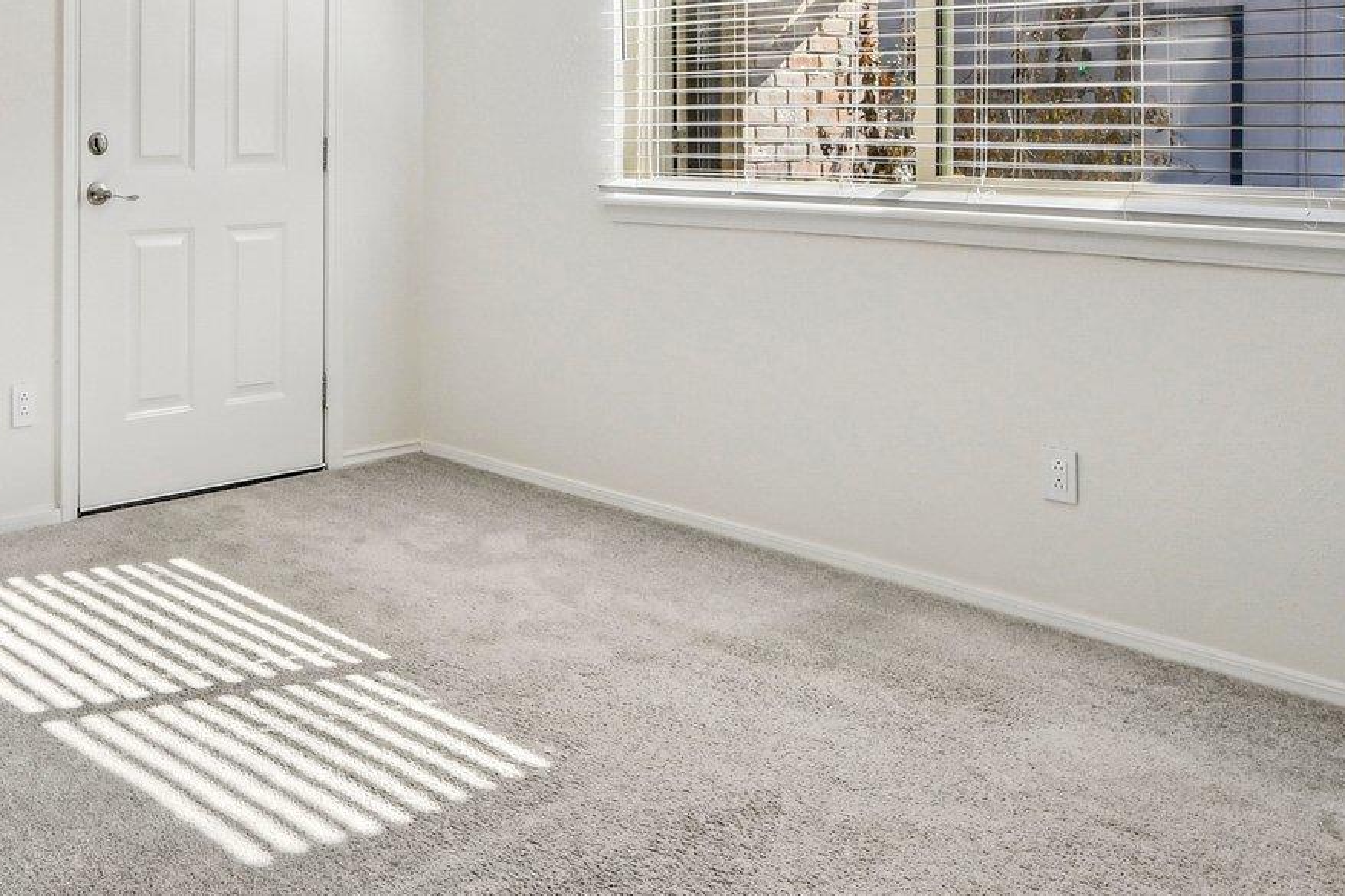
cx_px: 221
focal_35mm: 35
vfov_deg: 35.3
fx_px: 1307
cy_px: 64
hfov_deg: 50.3
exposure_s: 1/160
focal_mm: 10
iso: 400
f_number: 8
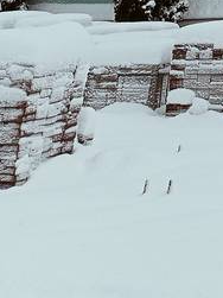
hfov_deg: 9.8
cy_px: -394
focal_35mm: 134
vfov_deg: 12.1
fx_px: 1152
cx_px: 524
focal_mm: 4.69
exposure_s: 1/2141
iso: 112
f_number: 1.8
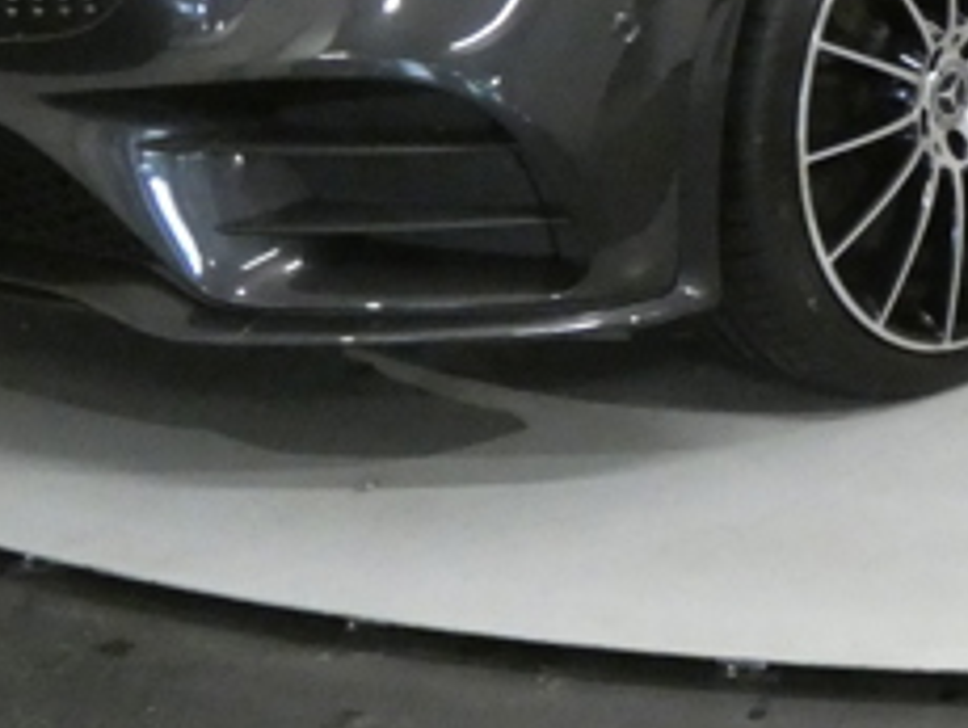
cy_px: 50
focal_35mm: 125
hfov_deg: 15.4
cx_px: 1002
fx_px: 3499
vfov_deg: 11.8
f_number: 3.5
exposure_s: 1/80
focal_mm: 6.5
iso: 1600
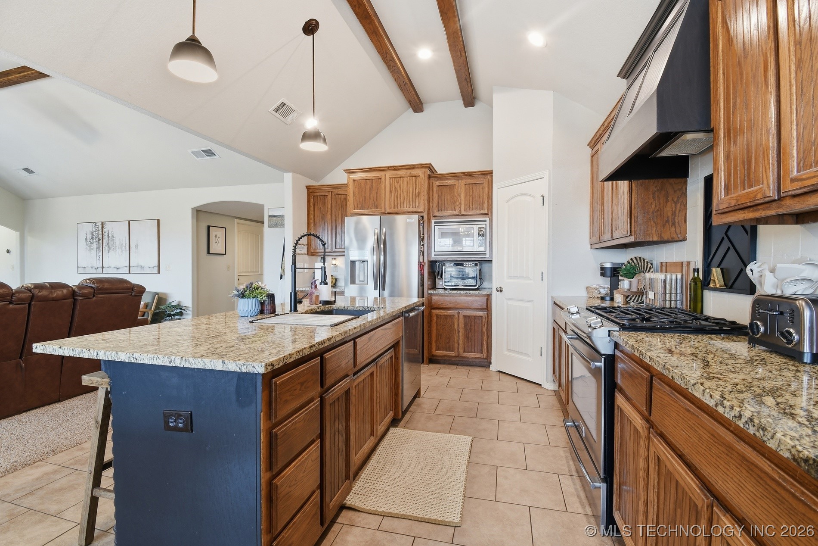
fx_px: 341
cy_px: 273
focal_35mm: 15
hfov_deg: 100.4
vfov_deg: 77.3
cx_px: 409
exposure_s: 1/15
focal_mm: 10
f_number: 9
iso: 250
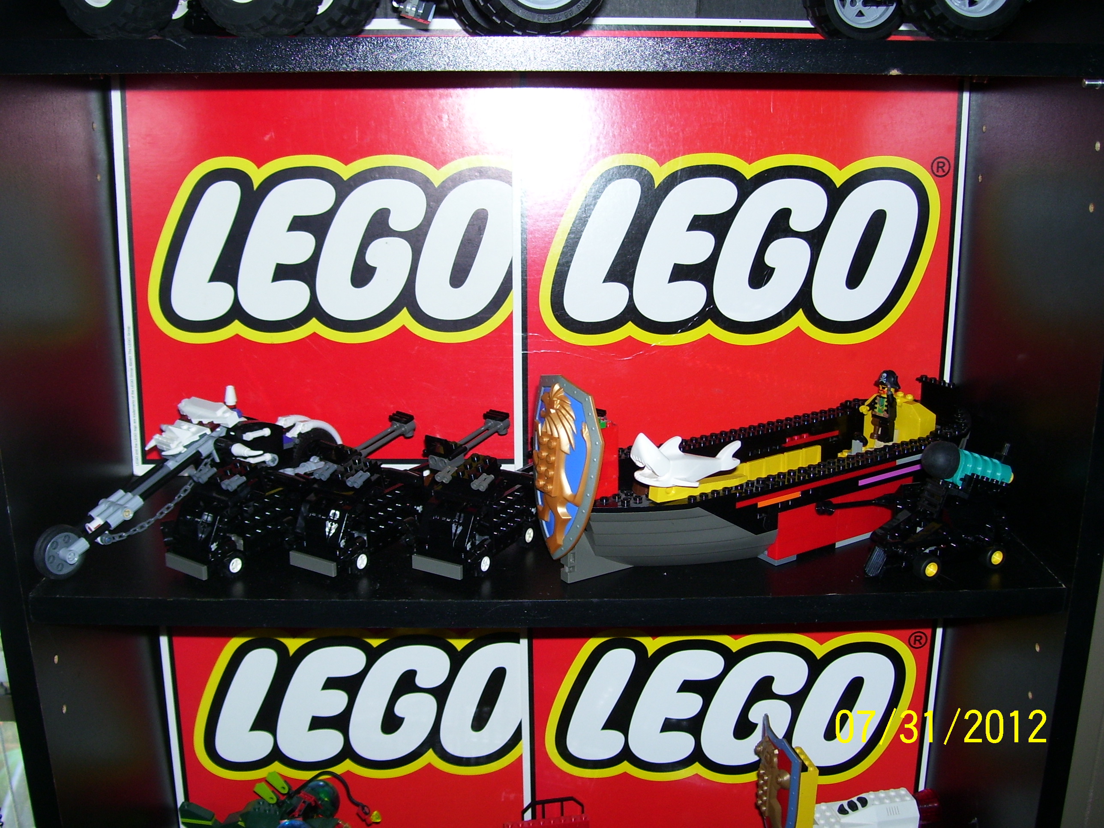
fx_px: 1180
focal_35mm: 37
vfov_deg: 38.7
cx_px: 552
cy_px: 414
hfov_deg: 50.1
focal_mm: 6
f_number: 2.7
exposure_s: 1/60
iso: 80
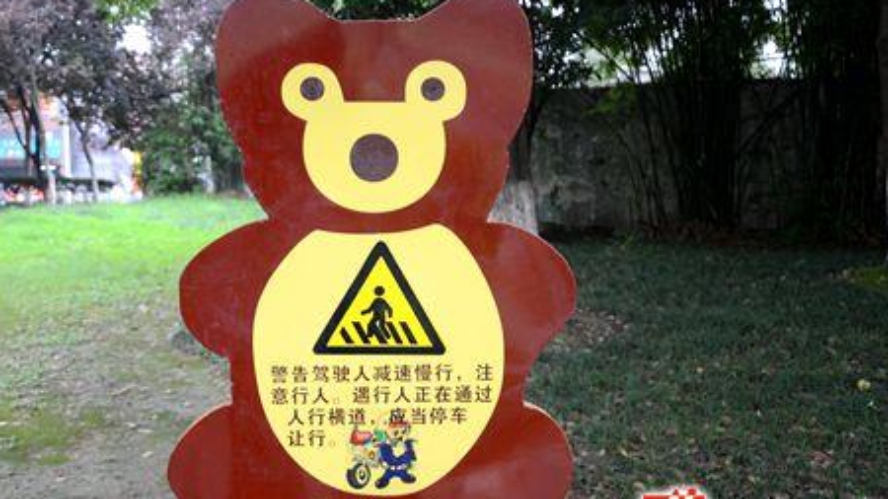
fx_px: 1083
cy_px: 258
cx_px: 365
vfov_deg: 26.0
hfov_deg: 44.4
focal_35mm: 46
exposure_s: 1/20
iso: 100
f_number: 3.8
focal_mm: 24
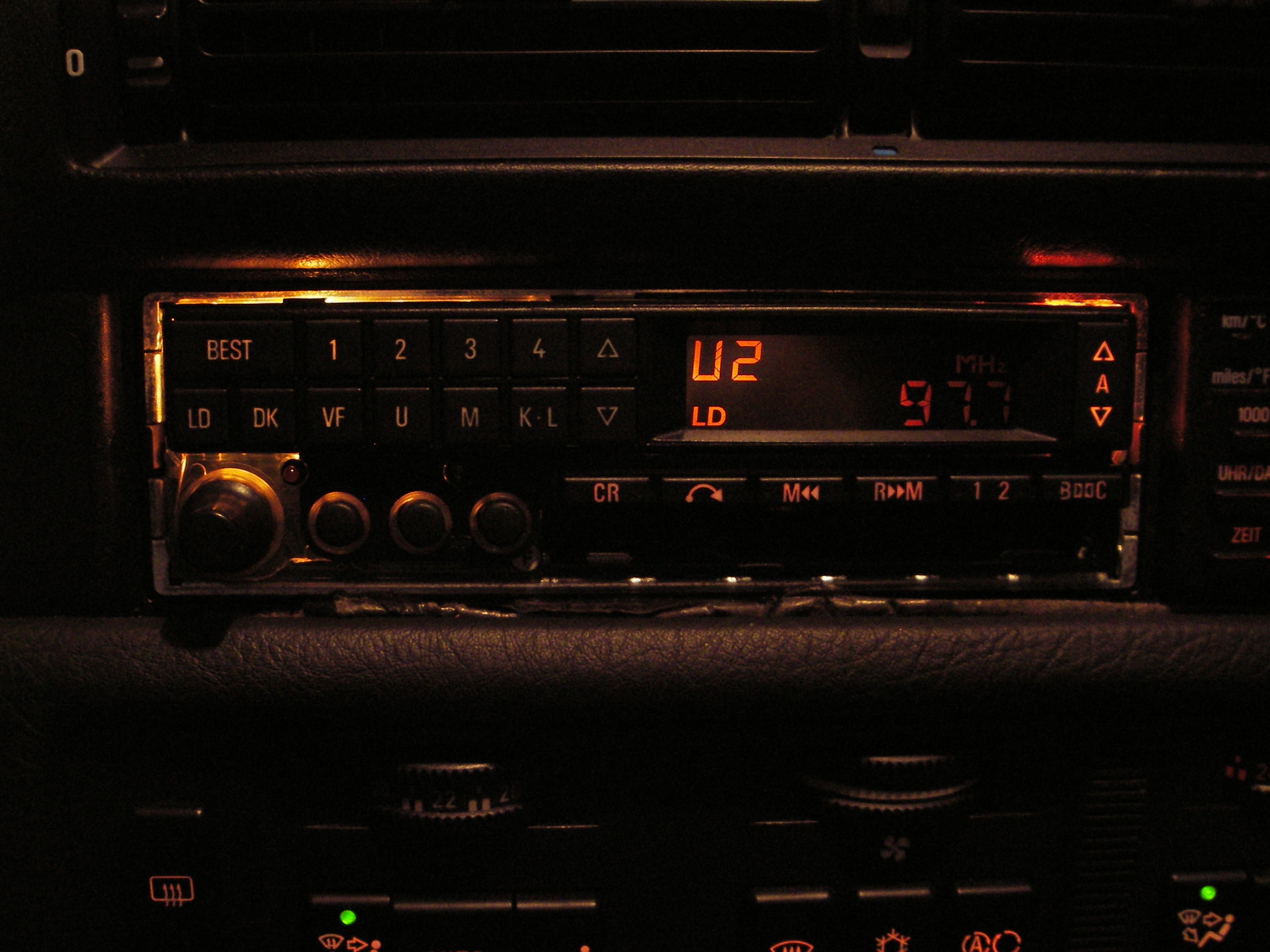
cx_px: 635
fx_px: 1394
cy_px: 476
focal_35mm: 38
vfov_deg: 37.7
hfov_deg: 49.0
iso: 200
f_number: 3.3
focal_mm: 6.3
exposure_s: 1/4
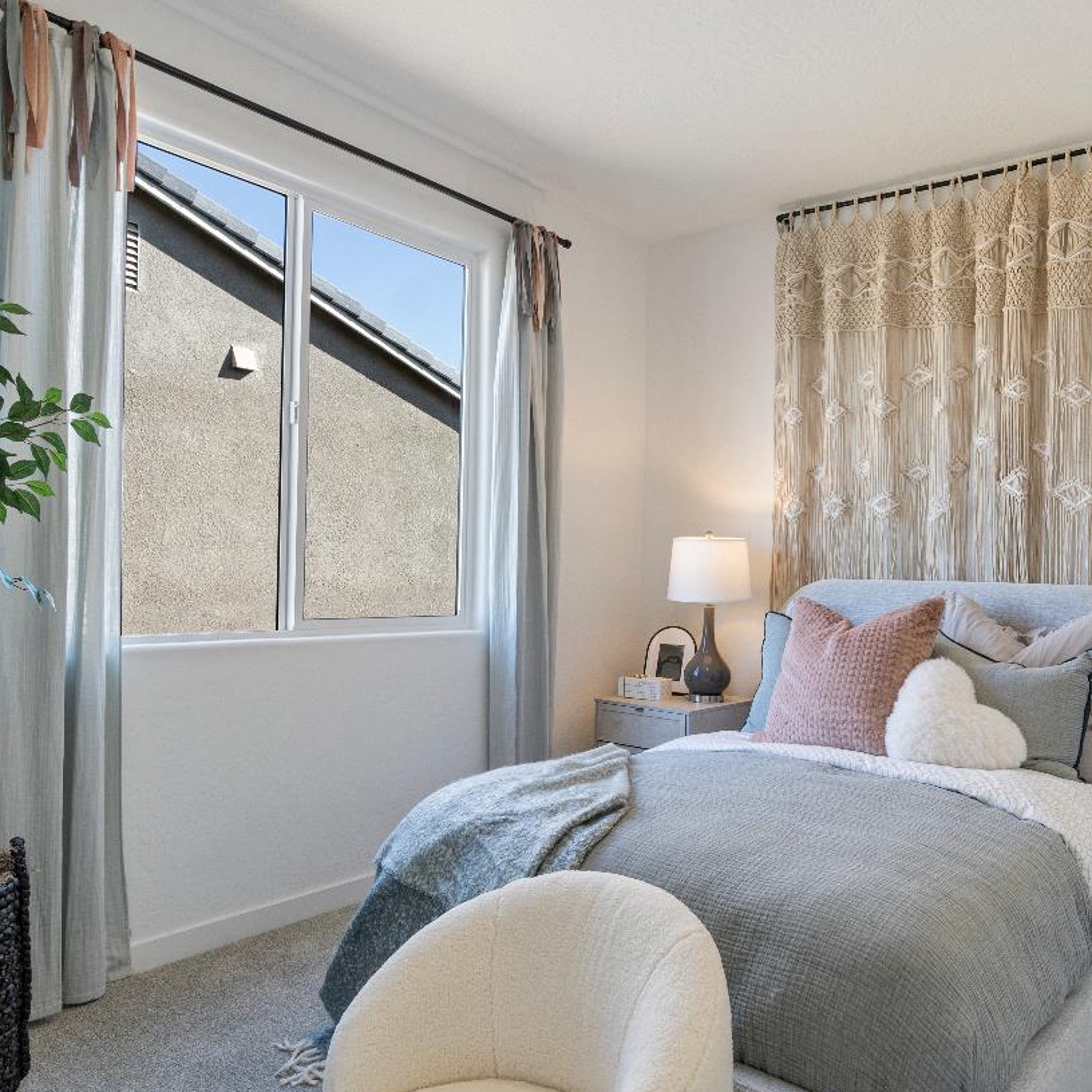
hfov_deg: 60.8
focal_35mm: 26
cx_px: 662
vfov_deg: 61.3
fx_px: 920
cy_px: 581
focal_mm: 11
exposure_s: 1/10
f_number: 9
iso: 250
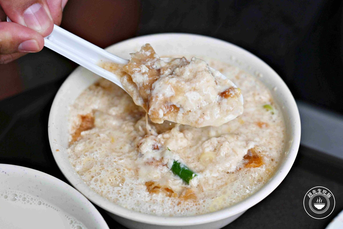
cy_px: 114
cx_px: 172
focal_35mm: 75
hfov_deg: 27.0
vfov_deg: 18.2
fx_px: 715
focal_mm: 50
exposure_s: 1/160
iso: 220
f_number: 3.2
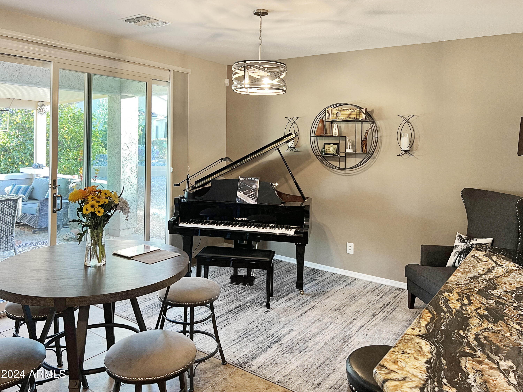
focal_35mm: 26
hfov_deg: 67.3
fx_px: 393
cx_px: 262
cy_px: 196
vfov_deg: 53.1
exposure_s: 1/60
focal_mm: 5.7
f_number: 1.5
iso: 100
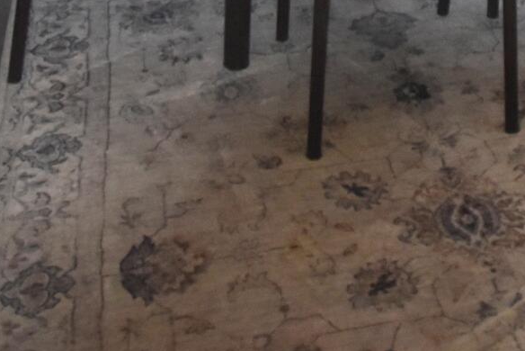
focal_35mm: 77
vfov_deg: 13.1
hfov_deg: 25.5
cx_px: 466
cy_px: -502
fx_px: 1123
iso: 1400
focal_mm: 10
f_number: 4.5
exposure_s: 1/60
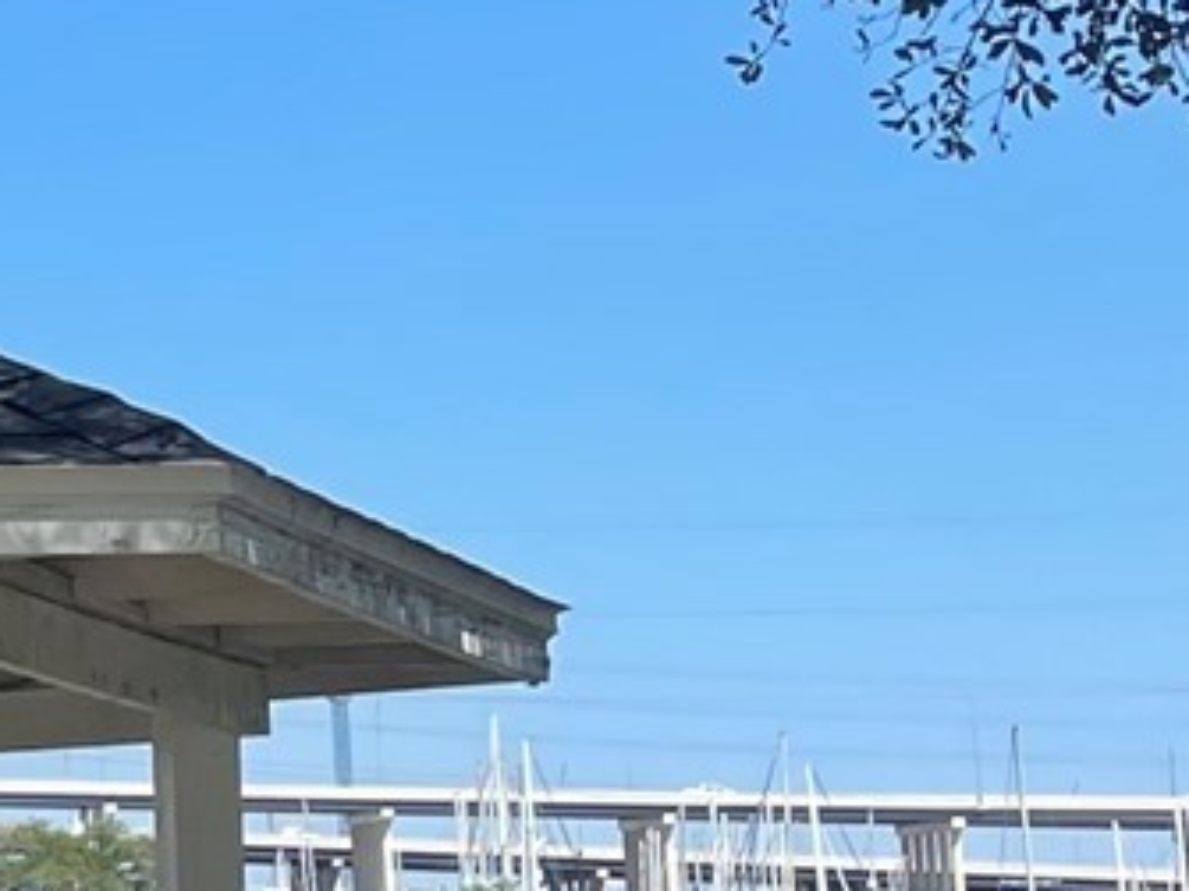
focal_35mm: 159
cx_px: -1327
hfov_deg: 11.1
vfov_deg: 9.3
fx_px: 5459
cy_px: 135
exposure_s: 1/2817
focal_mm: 4.2
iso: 32
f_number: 1.6
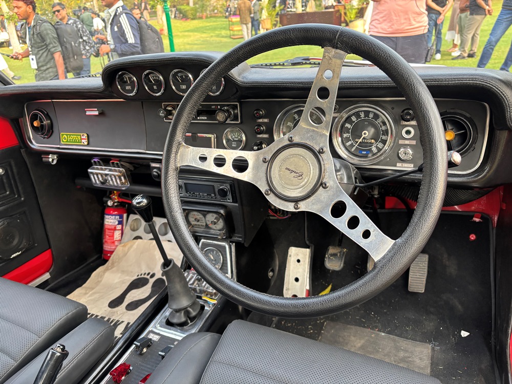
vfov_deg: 53.1
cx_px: 256
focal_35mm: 26
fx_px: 385
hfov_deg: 67.3
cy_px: 192
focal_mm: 5.96
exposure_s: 1/121
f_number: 1.6
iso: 100
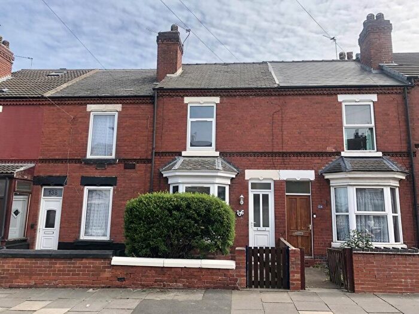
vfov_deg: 49.7
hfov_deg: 63.4
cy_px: 157
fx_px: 339
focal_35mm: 28
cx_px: 210
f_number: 1.8
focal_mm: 4
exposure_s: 1/1080
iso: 20
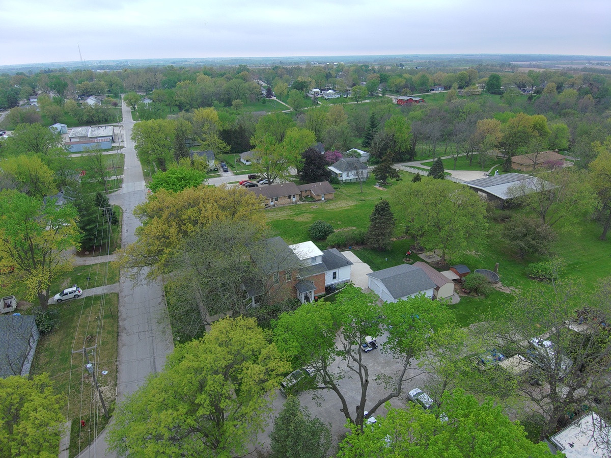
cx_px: 306
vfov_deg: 63.4
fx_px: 371
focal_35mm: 21
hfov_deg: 79.0
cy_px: 229
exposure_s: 1/135
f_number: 2.8
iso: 100
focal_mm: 3.7
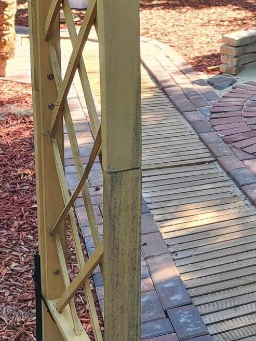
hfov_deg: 18.1
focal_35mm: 76
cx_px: 329
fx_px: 750
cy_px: 90
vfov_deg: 25.4
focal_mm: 7
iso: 25
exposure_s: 1/120
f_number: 1.8
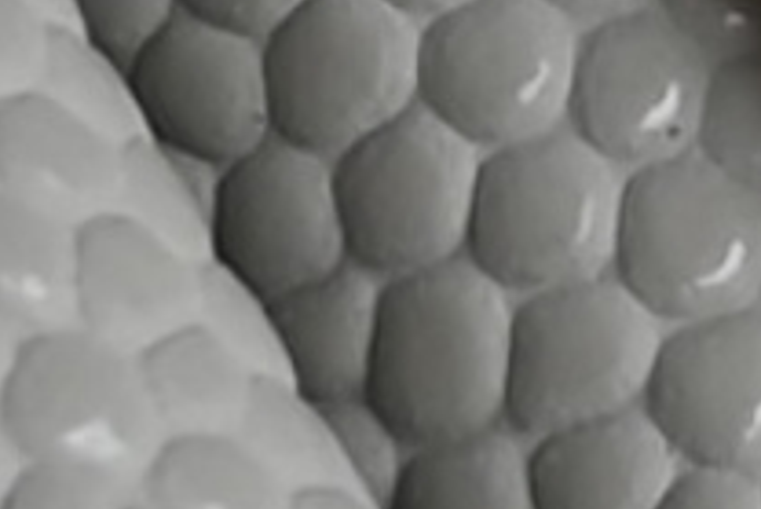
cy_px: -652
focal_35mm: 514
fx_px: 10873
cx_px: 1824
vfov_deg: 2.7
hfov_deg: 3.9
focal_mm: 66
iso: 125
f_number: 5.6
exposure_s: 1/250
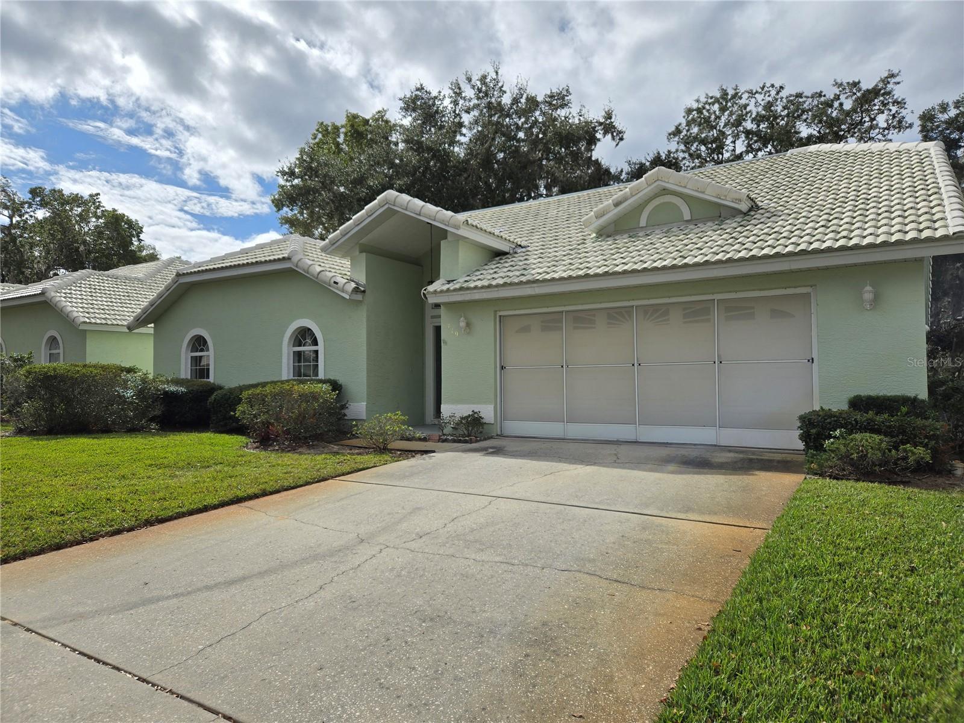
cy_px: 362
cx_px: 482
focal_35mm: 23
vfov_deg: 58.9
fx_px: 641
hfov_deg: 73.9
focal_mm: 5.4
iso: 25
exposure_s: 1/3697
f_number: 1.8
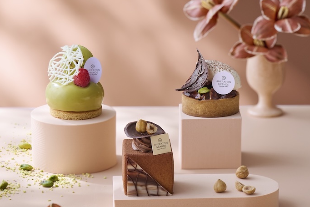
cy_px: 98
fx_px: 1516
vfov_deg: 7.8
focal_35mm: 176
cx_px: 160
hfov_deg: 11.7
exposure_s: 1/160
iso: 400
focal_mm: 120
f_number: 7.1
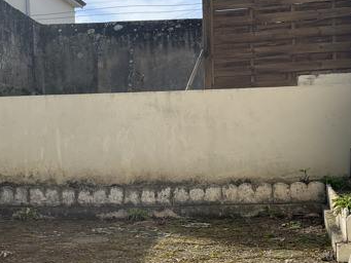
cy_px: 180
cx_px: 161
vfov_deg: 23.9
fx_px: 619
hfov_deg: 31.7
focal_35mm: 61
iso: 50
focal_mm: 5.1
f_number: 1.6
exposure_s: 1/3413
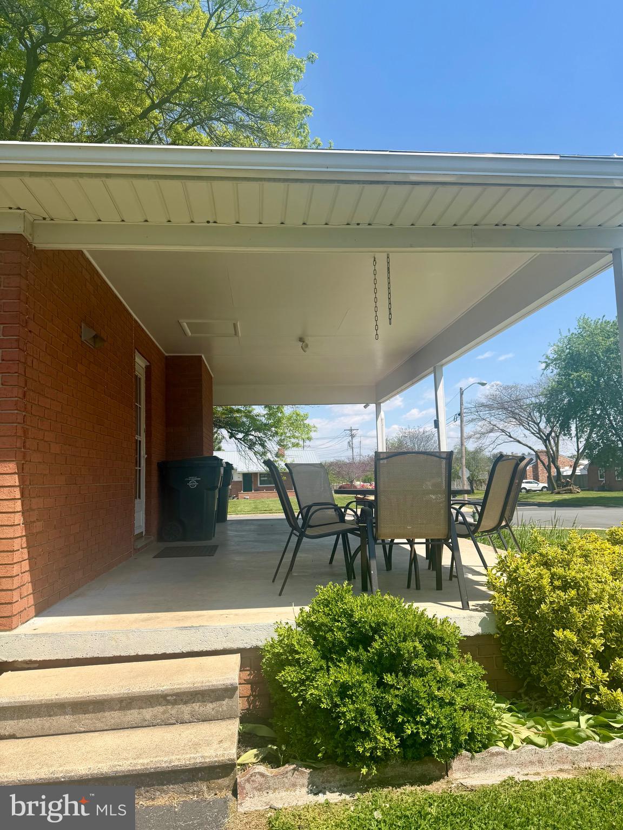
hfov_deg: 56.8
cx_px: 312
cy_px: 415
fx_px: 576
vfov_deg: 71.6
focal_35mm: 24
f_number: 1.78
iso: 80
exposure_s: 1/3279
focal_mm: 6.76
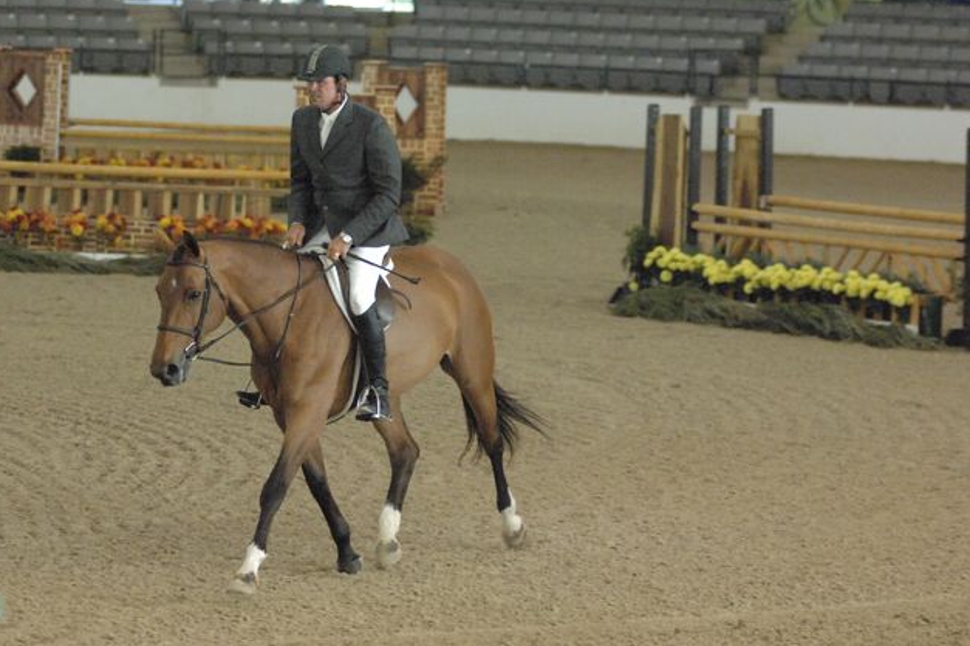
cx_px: 476
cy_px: 321
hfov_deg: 12.8
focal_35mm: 161
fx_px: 4325
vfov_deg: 8.6
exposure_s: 1/320
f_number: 2.8
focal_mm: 105
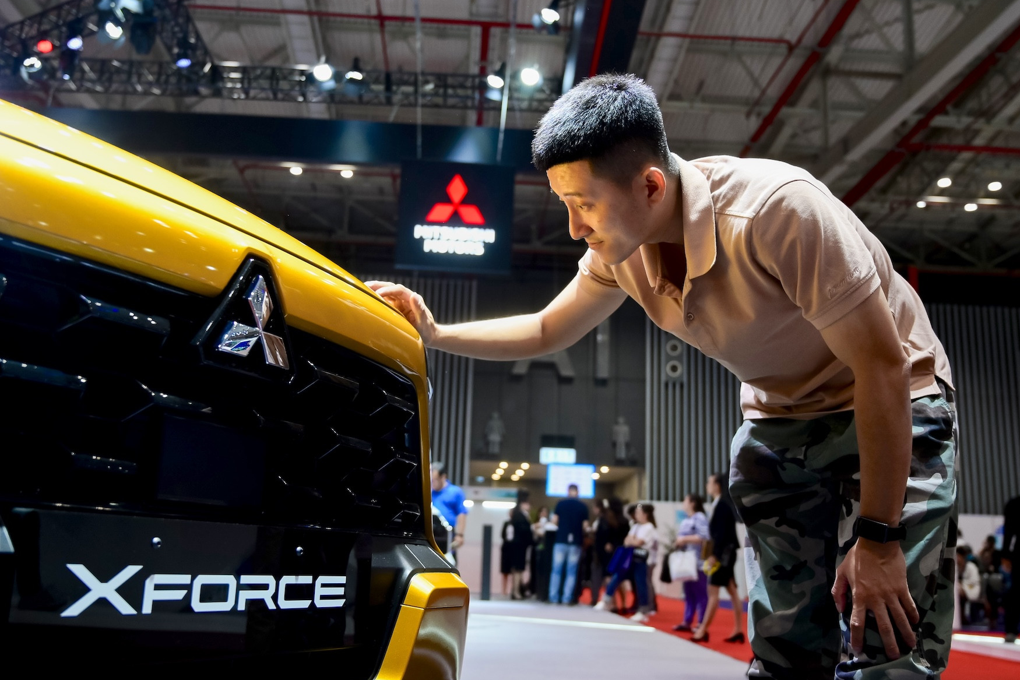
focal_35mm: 35
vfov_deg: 38.3
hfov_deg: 55.0
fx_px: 979
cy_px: 350
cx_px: 490
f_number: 4
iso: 1600
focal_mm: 31.5
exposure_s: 1/400
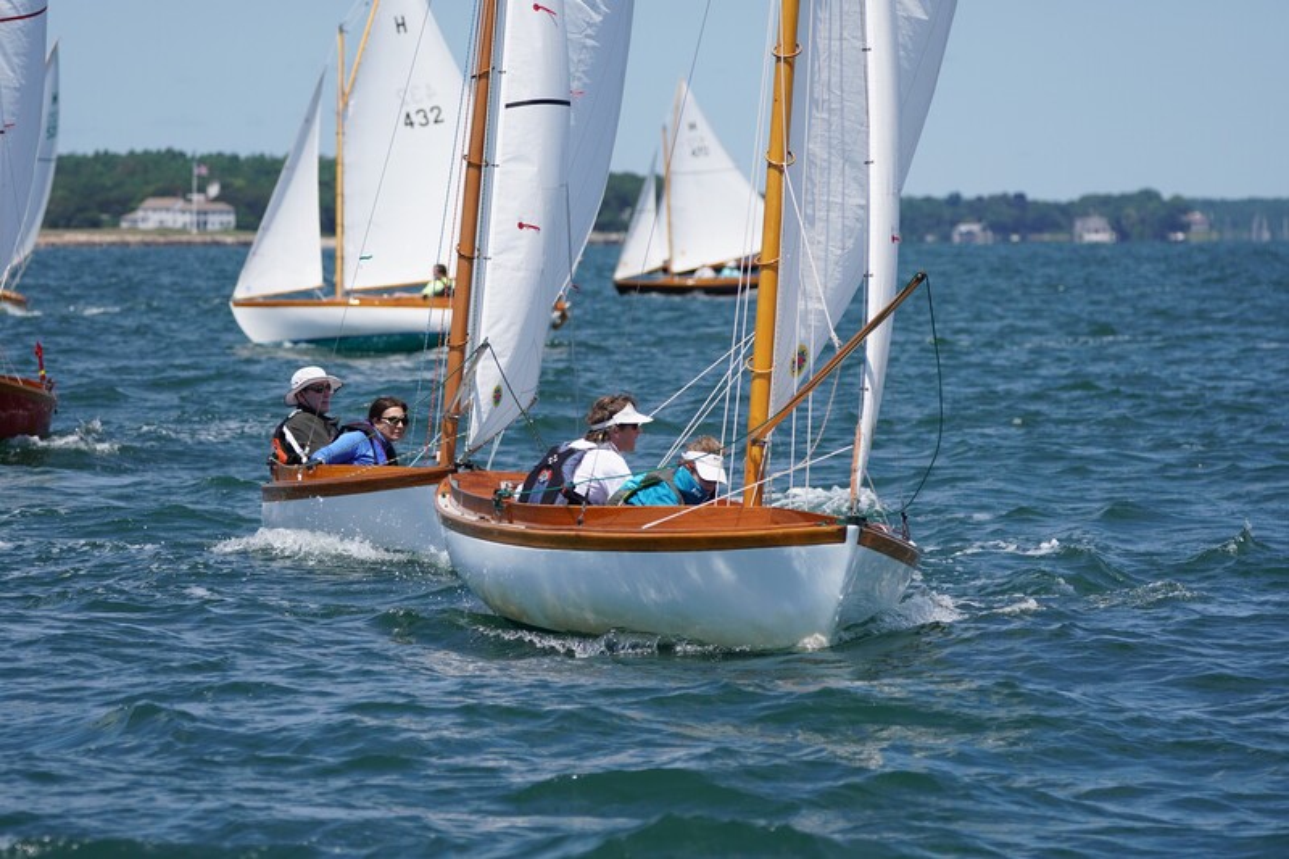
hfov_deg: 7.8
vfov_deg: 5.2
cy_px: 430
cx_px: 644
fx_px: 9396
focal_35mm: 262
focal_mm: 175
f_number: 5
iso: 200
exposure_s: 1/1600
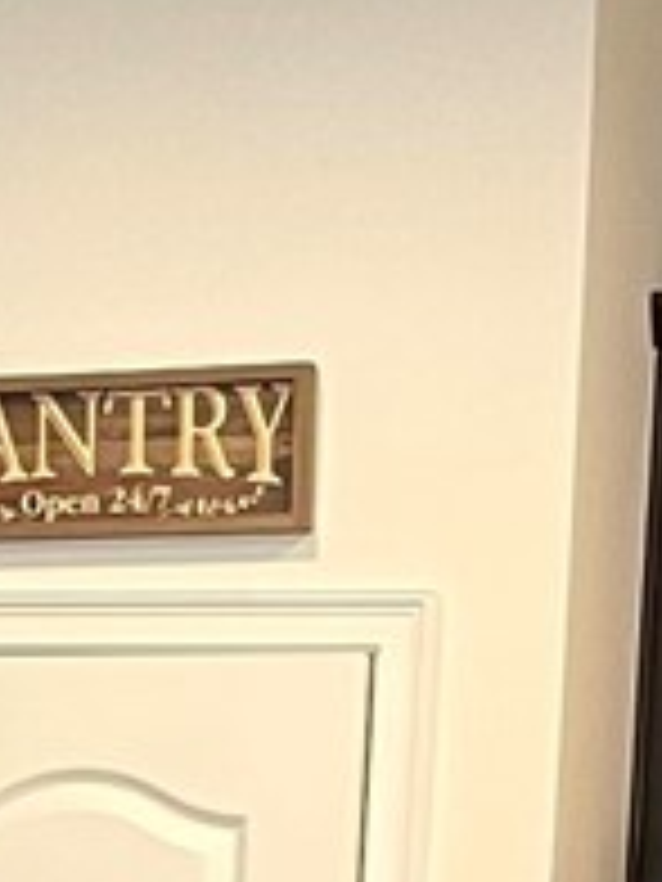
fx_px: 5202
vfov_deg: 9.0
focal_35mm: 204
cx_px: -176
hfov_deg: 7.2
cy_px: 1854
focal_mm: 5.1
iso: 125
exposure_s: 1/60
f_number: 1.6
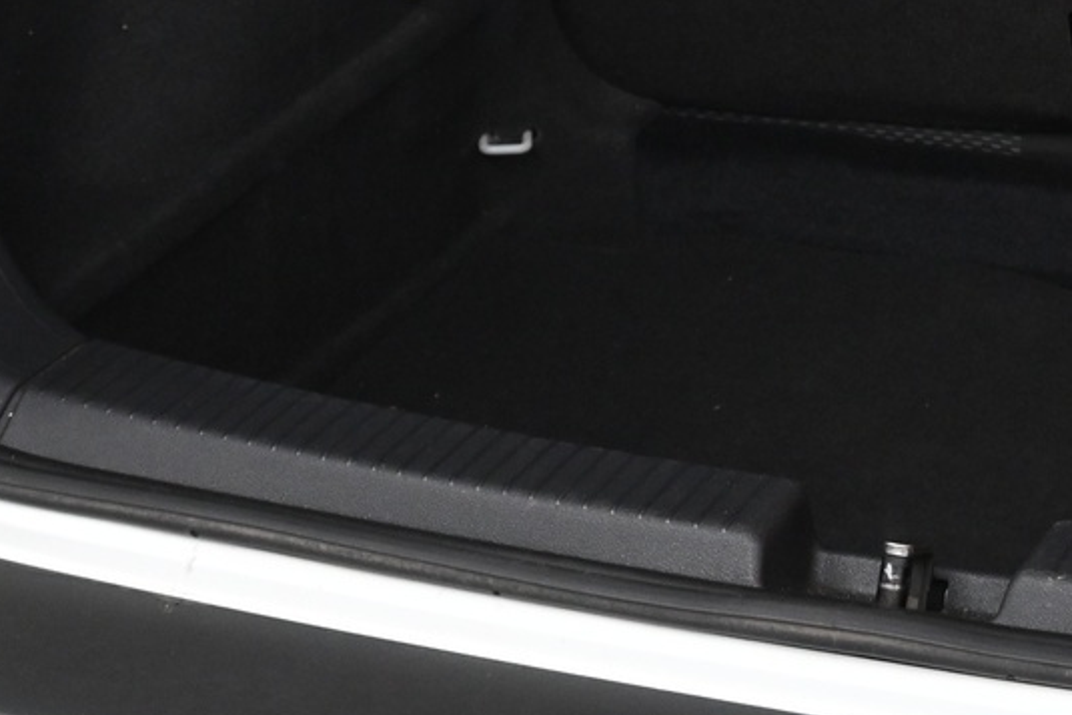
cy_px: -256
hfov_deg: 17.9
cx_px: 1114
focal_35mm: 111
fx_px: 3314
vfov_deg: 11.9
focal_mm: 24.5
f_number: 4.2
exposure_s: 1/40
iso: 1100
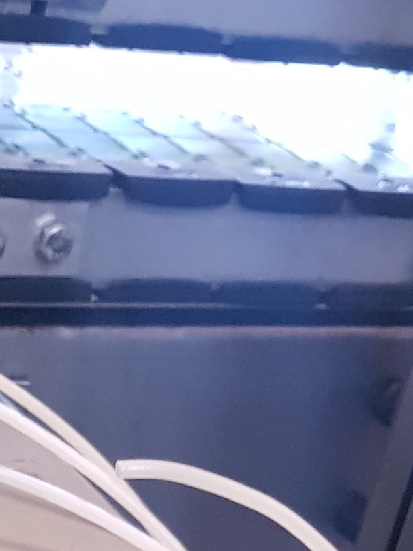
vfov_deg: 15.5
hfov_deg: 13.8
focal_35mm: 105
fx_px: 1670
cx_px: -32
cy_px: 1050
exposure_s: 1/33
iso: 200
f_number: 1.7
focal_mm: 4.3
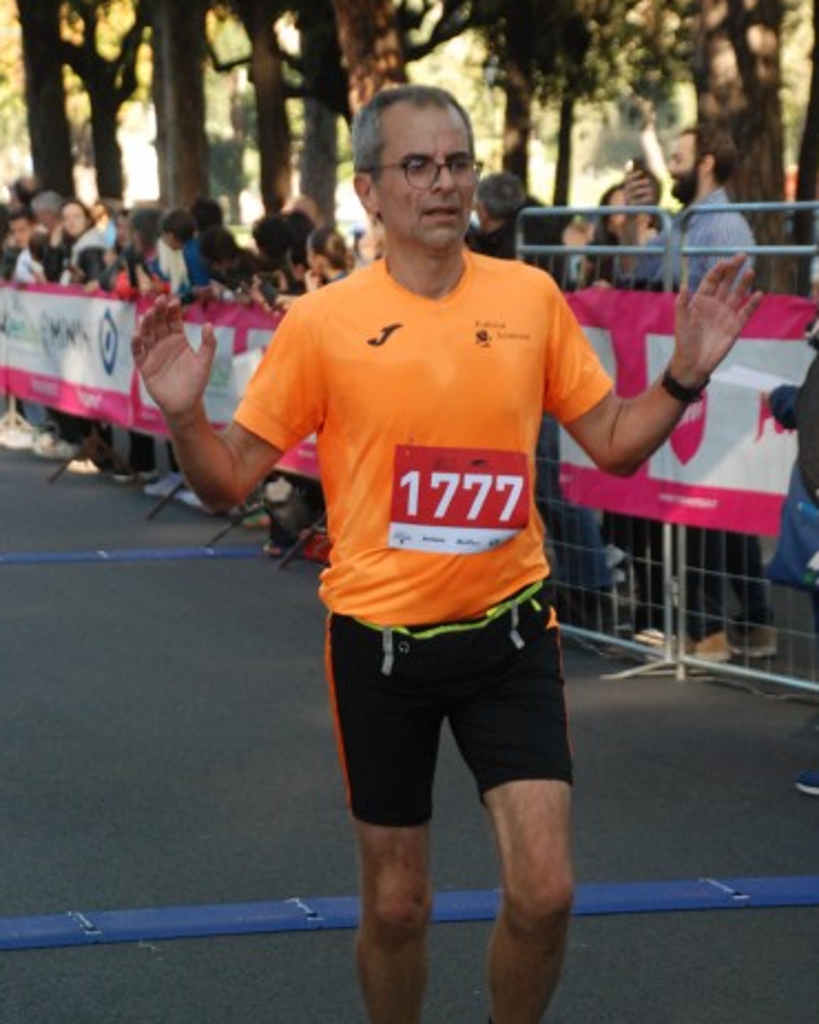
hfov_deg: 12.0
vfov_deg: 15.0
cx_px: 408
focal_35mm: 128
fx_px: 3881
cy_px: 531
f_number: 5.6
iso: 1000
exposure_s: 1/320
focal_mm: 70
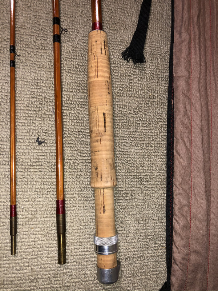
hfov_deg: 49.7
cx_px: 109
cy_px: 146
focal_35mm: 28
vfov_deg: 63.4
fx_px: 235
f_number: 1.8
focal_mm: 4
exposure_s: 1/18
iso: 20
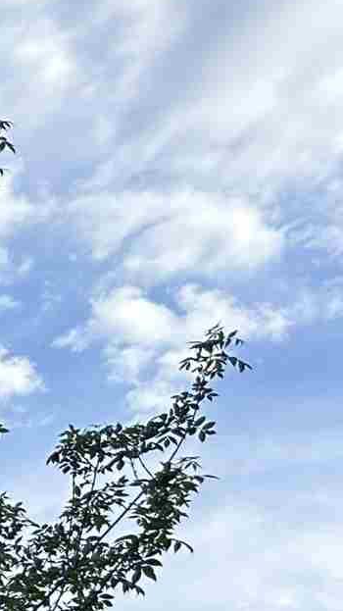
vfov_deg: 14.8
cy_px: 1055
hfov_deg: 7.4
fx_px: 2088
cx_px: -911
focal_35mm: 129
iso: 80
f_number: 1.78
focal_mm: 6.86
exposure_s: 1/2882
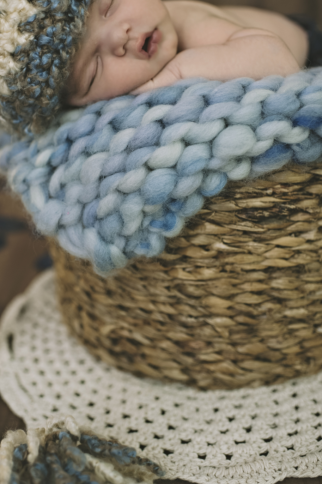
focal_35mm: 46
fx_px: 618
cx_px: 116
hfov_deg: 29.1
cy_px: 183
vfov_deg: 42.5
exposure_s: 1/200
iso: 320
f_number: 2.5
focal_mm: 35
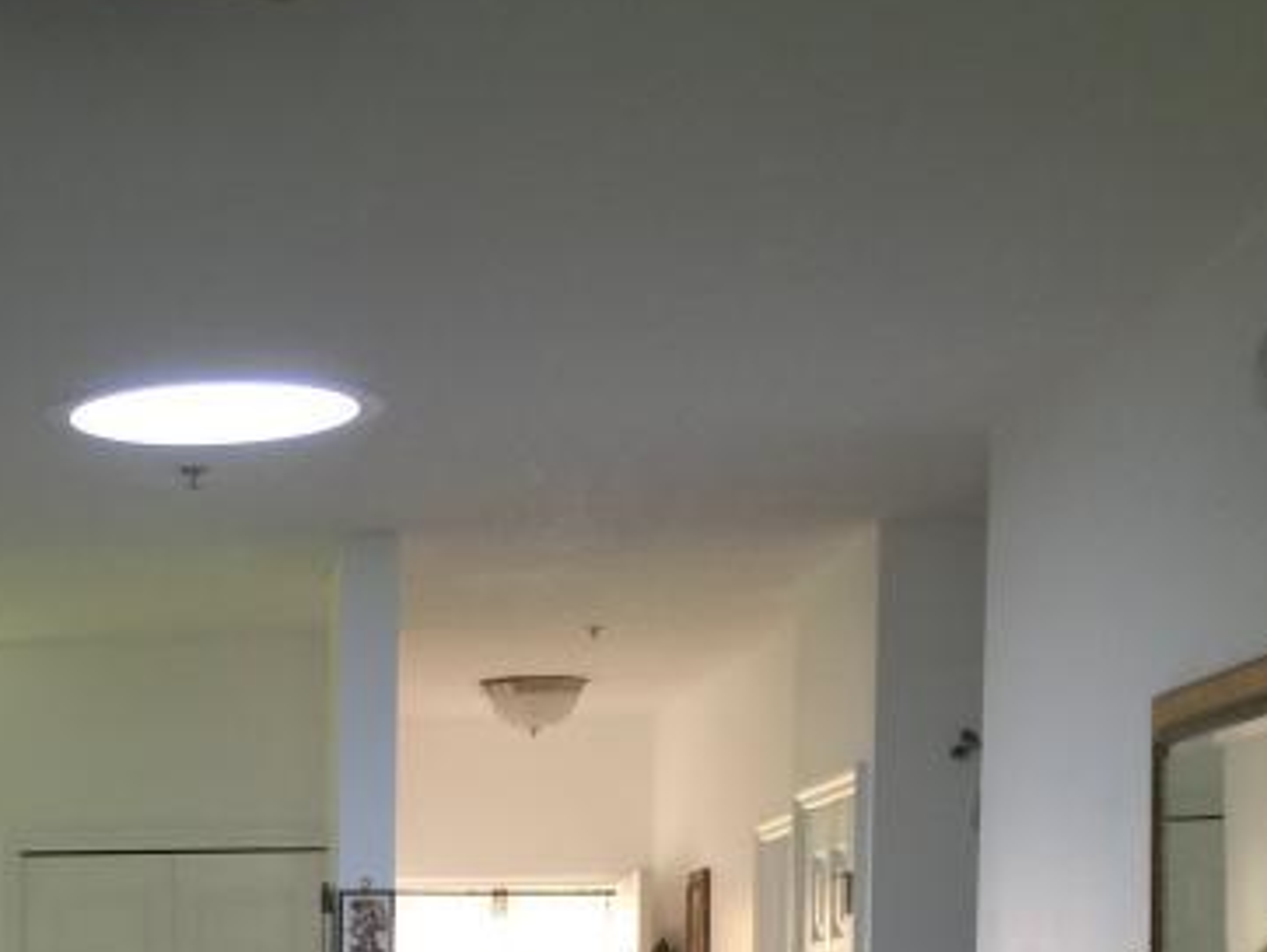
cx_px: -136
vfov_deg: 16.8
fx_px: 3003
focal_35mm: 82
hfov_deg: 22.4
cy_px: 1302
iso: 32
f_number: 2.2
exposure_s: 1/15
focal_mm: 4.15
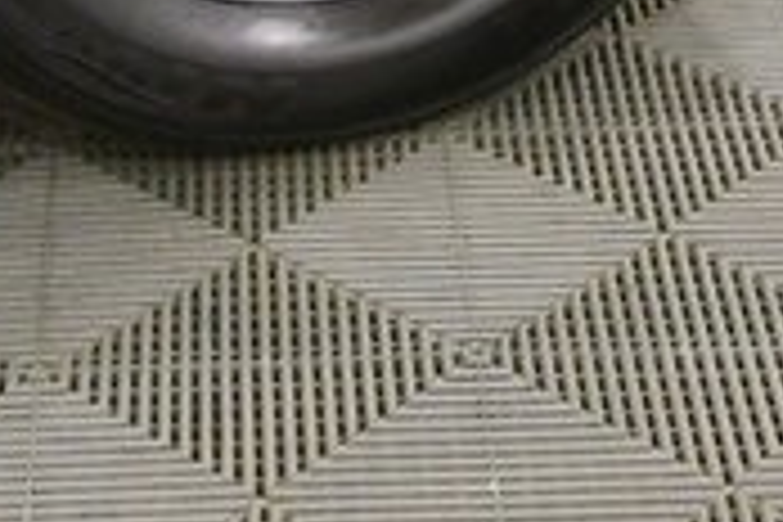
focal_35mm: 159
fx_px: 3458
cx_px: 297
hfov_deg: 12.9
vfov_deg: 7.7
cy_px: -956
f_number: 5.3
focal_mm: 18
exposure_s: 1/125
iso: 1250
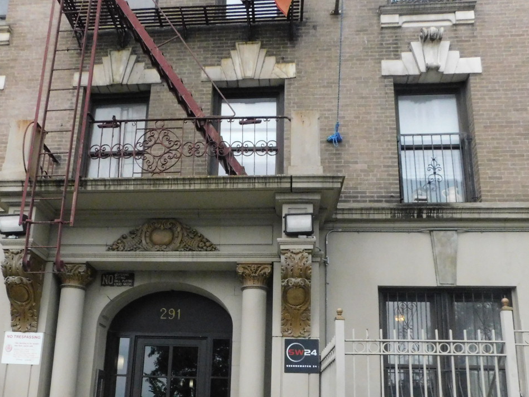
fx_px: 535
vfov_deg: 39.5
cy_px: 301
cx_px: 227
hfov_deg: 52.4
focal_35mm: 35
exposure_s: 1/1250
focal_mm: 4
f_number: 6
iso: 800
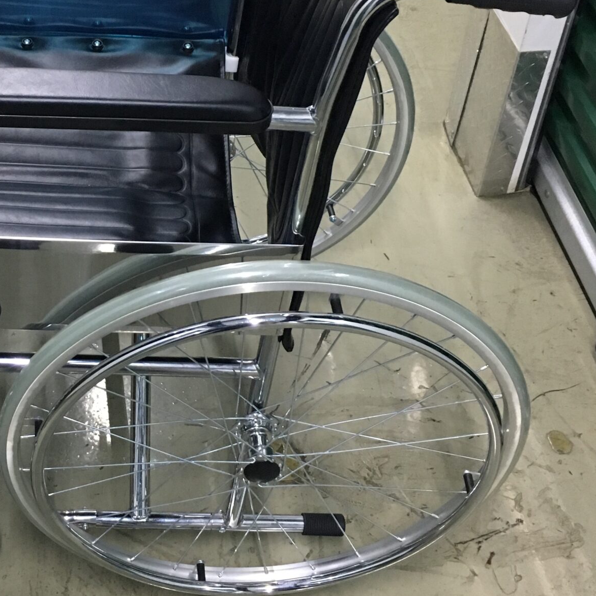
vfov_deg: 30.4
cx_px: 119
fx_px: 1091
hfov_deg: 29.8
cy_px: 216
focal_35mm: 56
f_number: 2.2
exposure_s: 1/24
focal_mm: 4.15
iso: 200
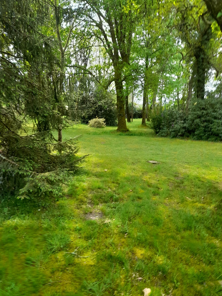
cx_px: 111
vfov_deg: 69.4
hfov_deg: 54.9
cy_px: 148
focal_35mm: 25
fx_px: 214
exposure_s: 1/100
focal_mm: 4.6
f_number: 2
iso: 25
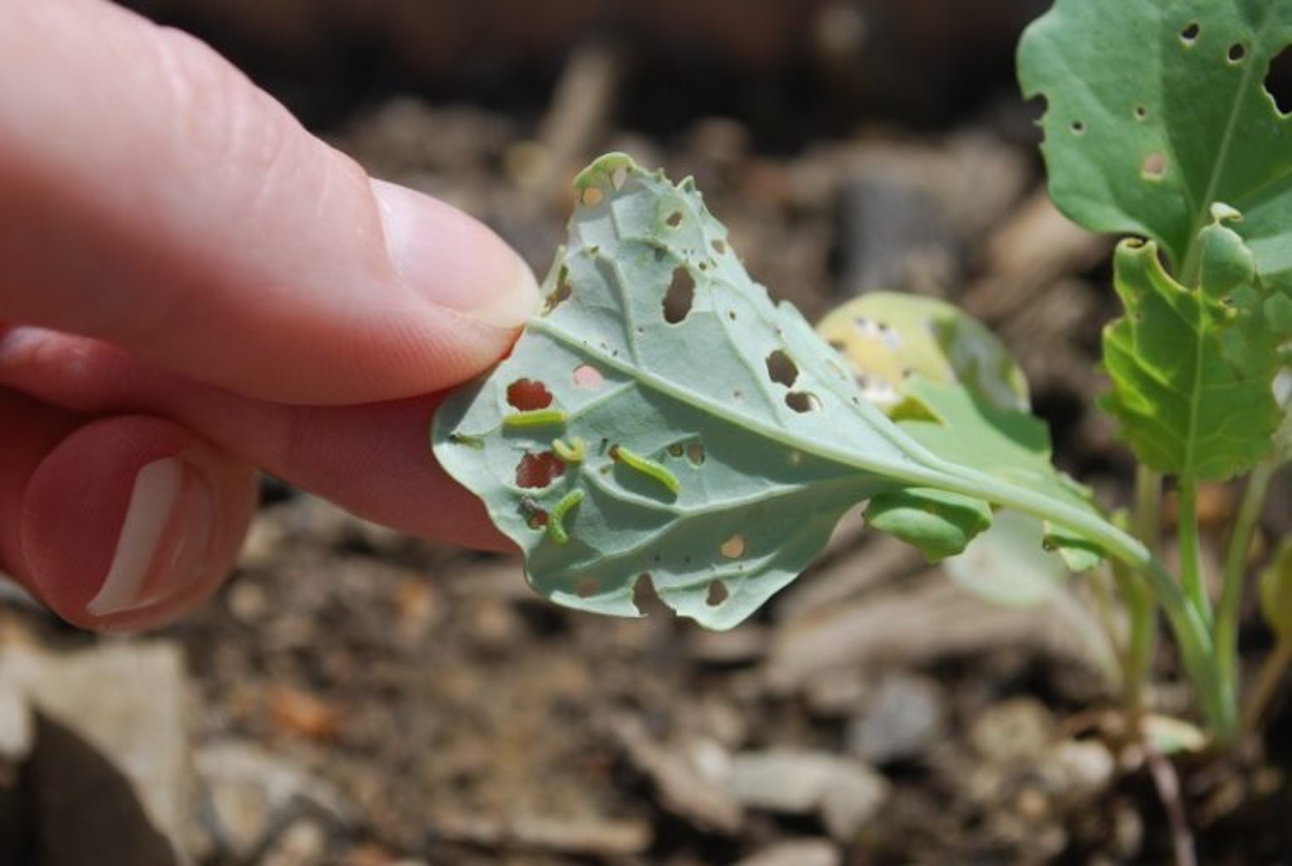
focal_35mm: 69
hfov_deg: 29.2
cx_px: 646
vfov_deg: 19.8
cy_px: 433
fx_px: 2480
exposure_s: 1/250
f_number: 8
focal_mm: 46
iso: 100
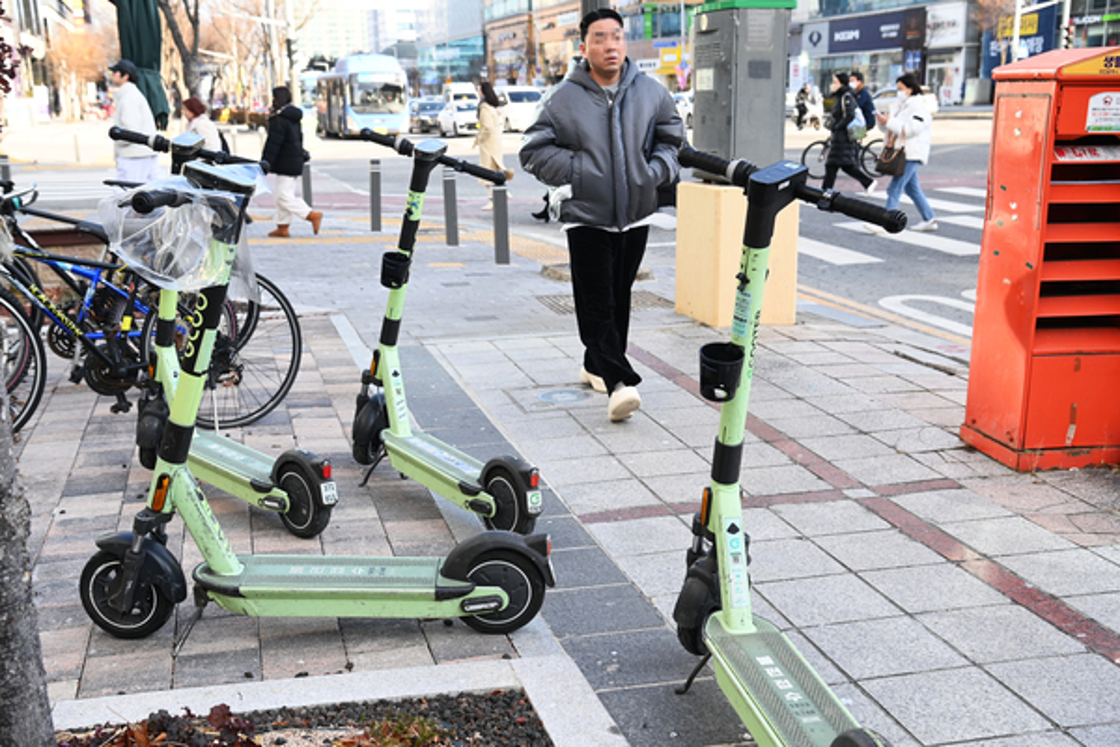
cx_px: 560
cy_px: 374
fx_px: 1307
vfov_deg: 31.9
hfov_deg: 46.4
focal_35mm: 42
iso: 800
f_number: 5.6
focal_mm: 42
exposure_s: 1/640
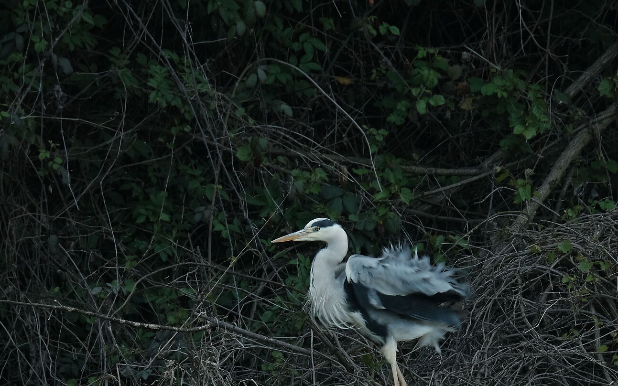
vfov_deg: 1.2
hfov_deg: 1.9
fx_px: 19115
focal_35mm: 1135
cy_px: 375
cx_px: 455
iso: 800
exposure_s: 1/200
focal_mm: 400
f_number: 9
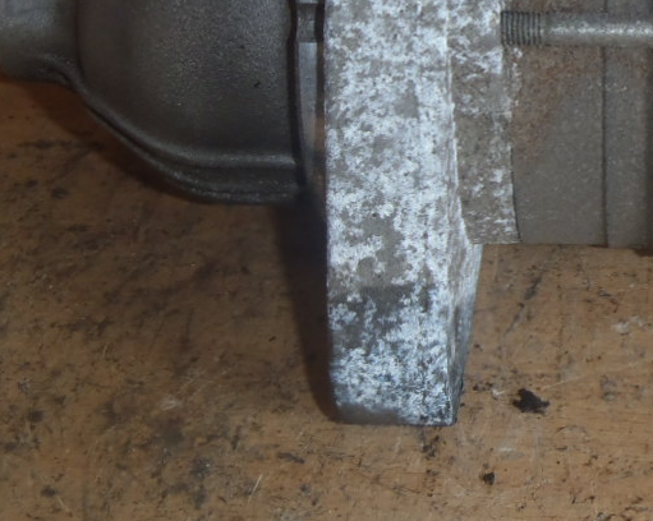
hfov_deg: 19.9
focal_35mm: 93
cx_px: 668
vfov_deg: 16.2
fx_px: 1796
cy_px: 6
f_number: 4.6
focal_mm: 6.83
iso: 100
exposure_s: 1/40
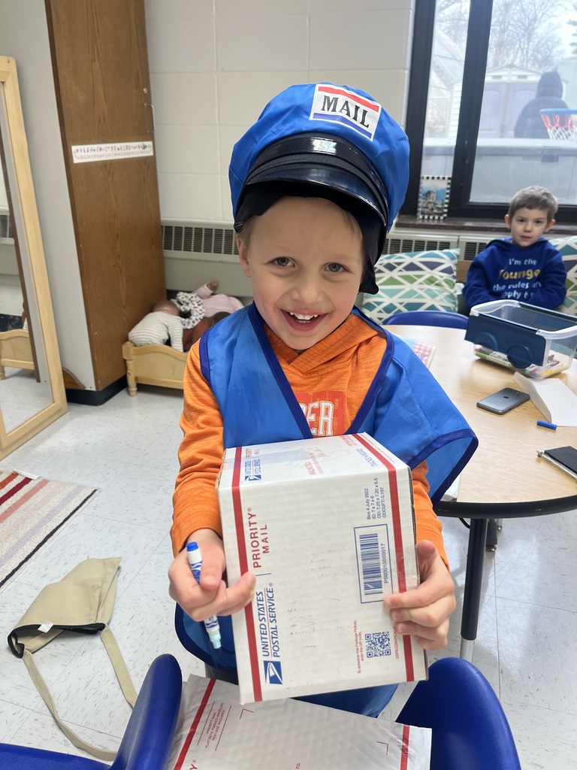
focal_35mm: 26
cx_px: 288
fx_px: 578
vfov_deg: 67.3
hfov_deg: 53.1
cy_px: 385
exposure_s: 1/63
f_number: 1.6
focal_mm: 5.1
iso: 50
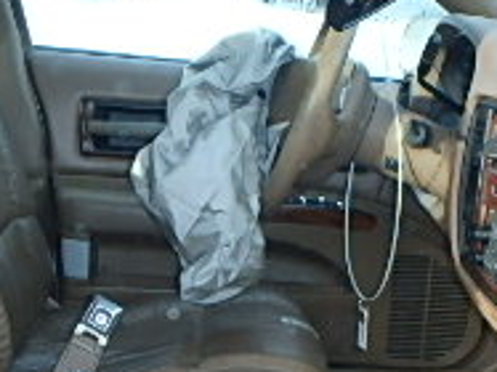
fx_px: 1033
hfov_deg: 27.0
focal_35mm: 72
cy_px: 492
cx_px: 314
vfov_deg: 18.8
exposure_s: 1/125
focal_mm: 3.7
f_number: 3.5
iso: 125
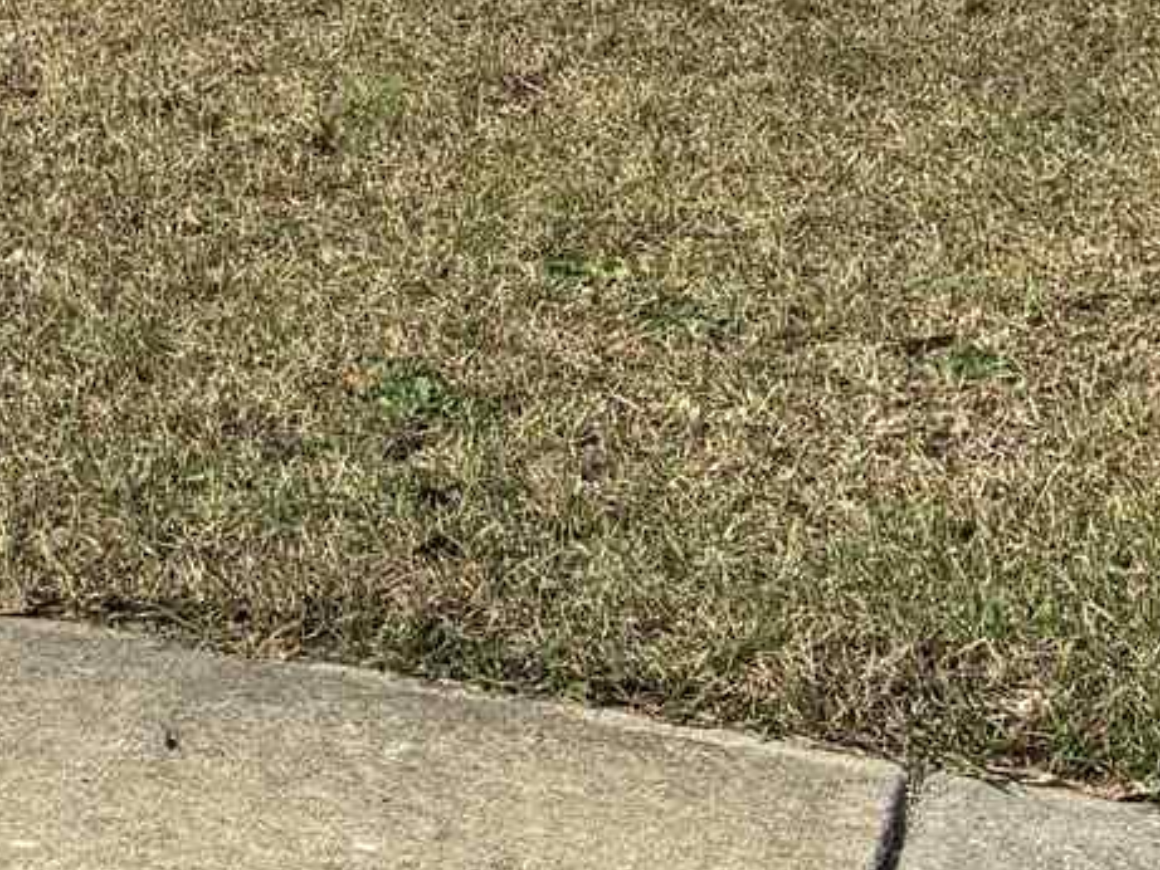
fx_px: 4358
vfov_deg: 10.6
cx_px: -423
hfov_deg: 14.4
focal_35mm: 130
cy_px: -769
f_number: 1.6
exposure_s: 1/2398
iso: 50
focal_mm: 5.96
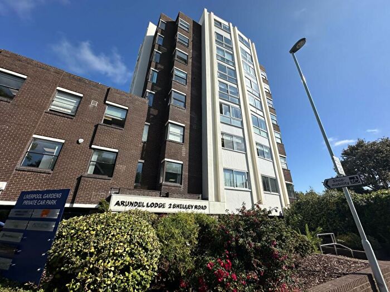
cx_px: 195
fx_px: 158
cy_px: 146
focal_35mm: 14
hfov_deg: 102.1
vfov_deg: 85.7
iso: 50
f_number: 2.2
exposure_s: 1/3610
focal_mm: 2.22
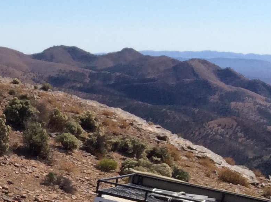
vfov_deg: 13.8
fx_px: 829
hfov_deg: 16.7
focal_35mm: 106
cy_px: 169
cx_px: -146
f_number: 2.4
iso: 32
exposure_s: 1/1972
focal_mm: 3.3
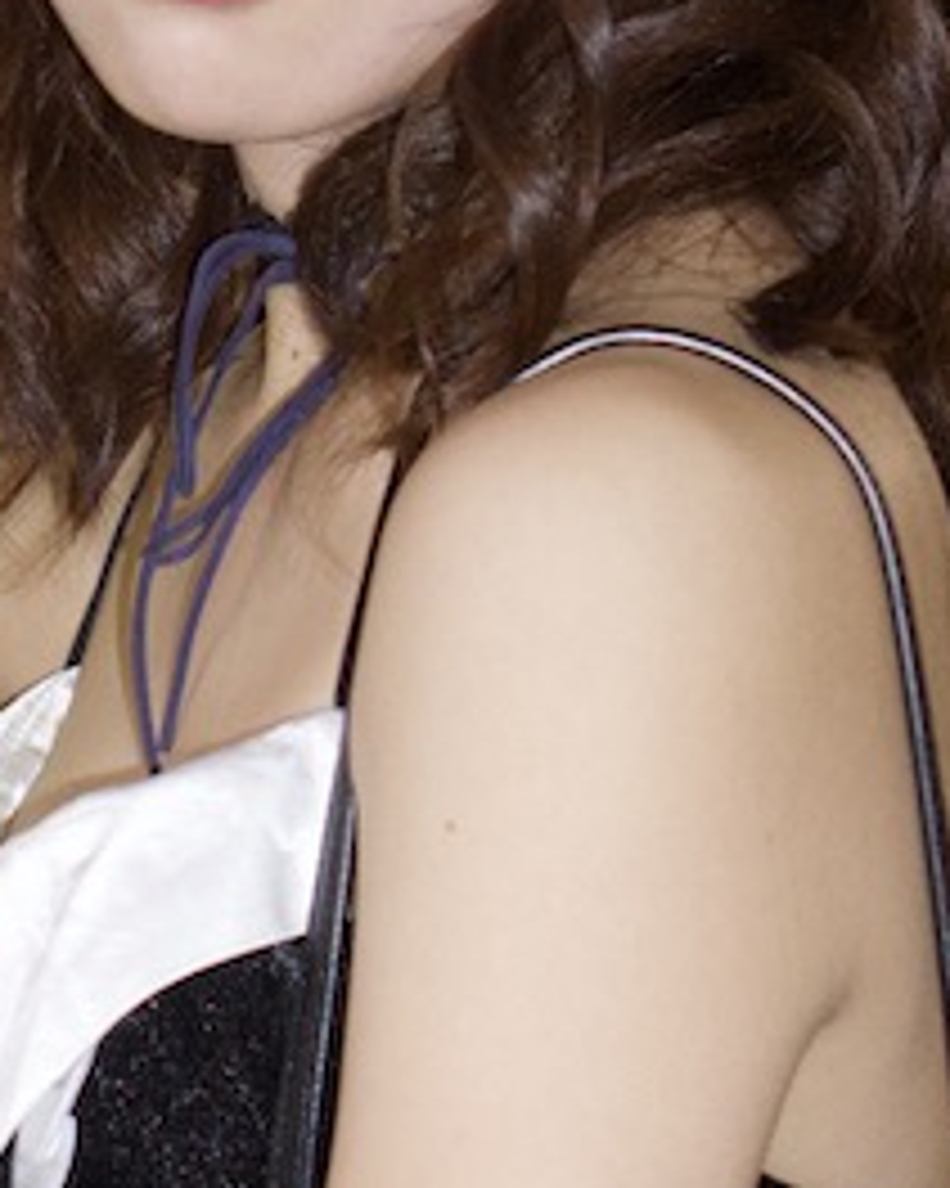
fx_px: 6506
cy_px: 328
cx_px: -367
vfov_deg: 10.4
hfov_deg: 8.2
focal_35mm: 185
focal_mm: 35
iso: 800
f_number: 3.2
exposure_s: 1/80
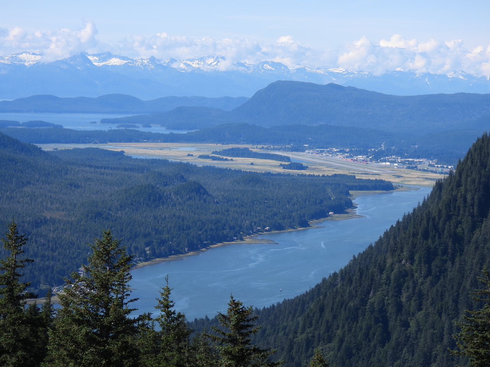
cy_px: 184
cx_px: 245
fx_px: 1769
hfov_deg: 15.8
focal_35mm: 125
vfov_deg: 11.9
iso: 100
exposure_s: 1/800
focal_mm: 22.3
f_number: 4
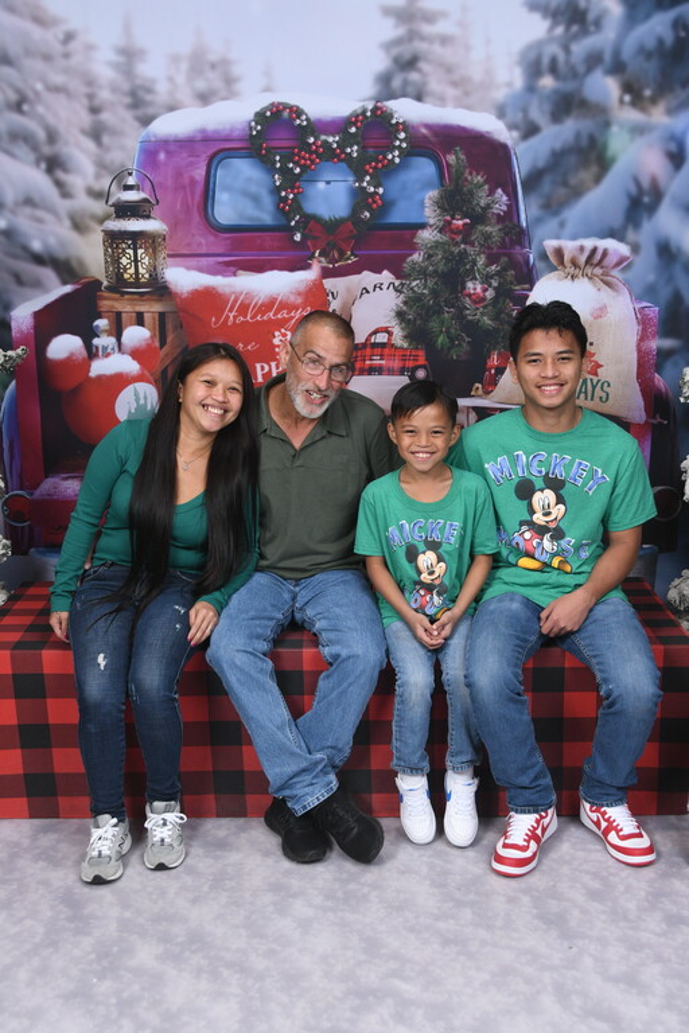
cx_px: 344
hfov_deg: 33.4
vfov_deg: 48.5
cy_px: 516
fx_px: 1148
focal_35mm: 40
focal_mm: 27
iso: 640
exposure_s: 1/125
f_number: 6.3
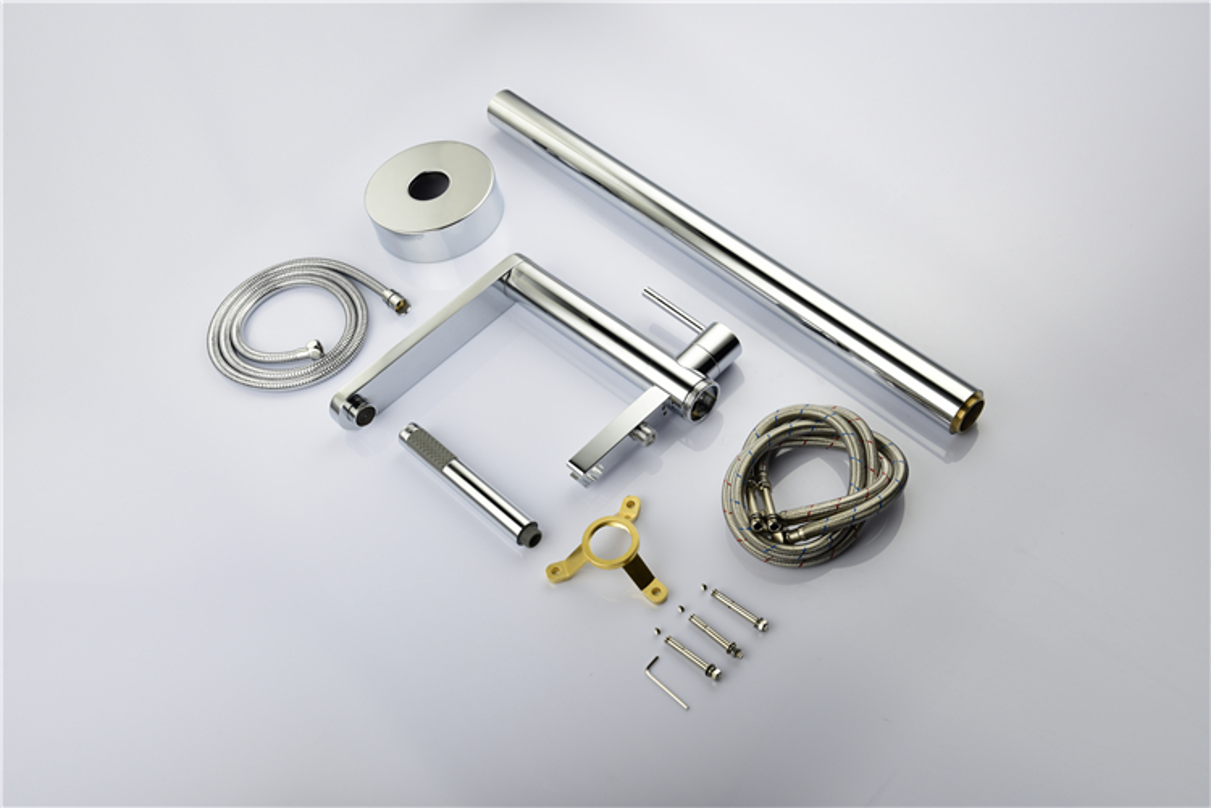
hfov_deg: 58.7
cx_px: 606
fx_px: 1076
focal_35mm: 32
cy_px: 404
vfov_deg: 41.1
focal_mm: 32
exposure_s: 1/200
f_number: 10
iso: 64
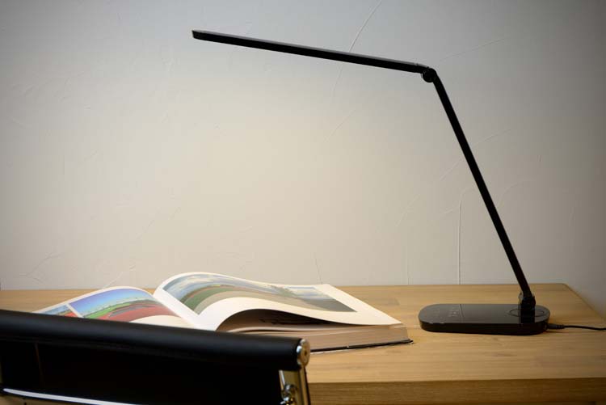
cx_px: 303
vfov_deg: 13.7
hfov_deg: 20.4
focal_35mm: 100
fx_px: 1684
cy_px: 202
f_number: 10
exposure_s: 1/3
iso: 100
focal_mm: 100
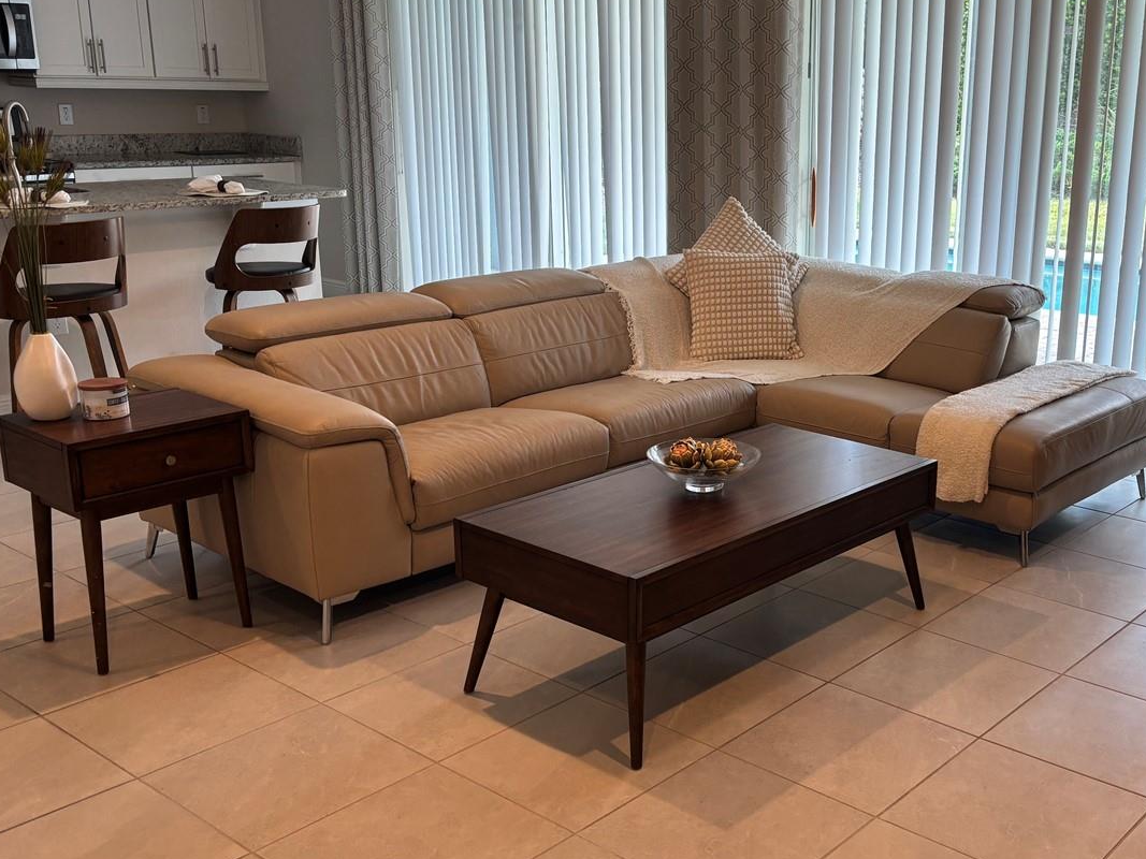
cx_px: 799
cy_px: 425
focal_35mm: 39
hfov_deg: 46.8
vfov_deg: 36.8
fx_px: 1291
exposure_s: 1/60
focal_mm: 5.96
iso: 80
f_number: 1.6
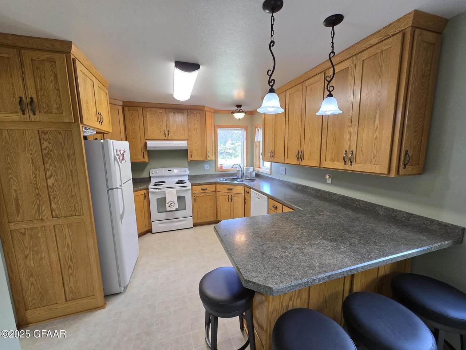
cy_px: 175
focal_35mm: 13
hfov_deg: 106.2
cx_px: 233
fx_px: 175
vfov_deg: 89.9
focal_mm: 2.2
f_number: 2.2
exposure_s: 1/60
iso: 80
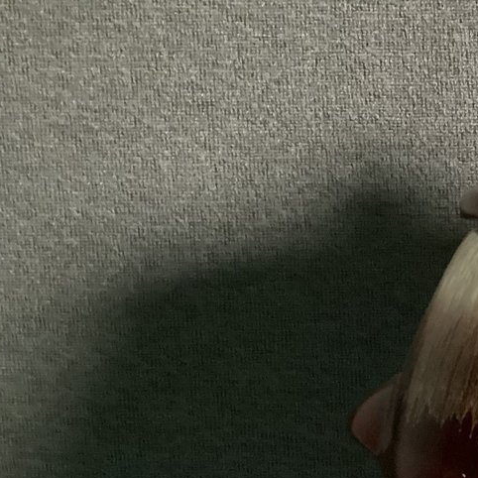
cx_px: 741
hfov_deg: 17.8
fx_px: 1344
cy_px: 539
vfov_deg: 19.3
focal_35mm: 86
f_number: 2.4
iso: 400
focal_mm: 3.3
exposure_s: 1/33
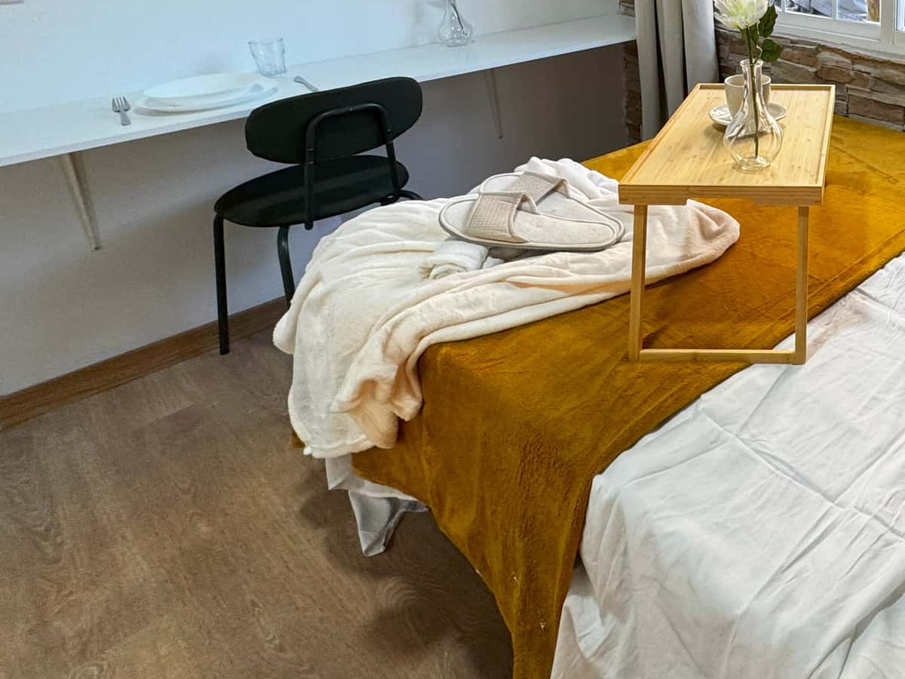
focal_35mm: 28
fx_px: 732
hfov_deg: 52.2
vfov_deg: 45.1
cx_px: 881
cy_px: 67
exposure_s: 1/100
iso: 125
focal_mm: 2.22
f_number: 2.2
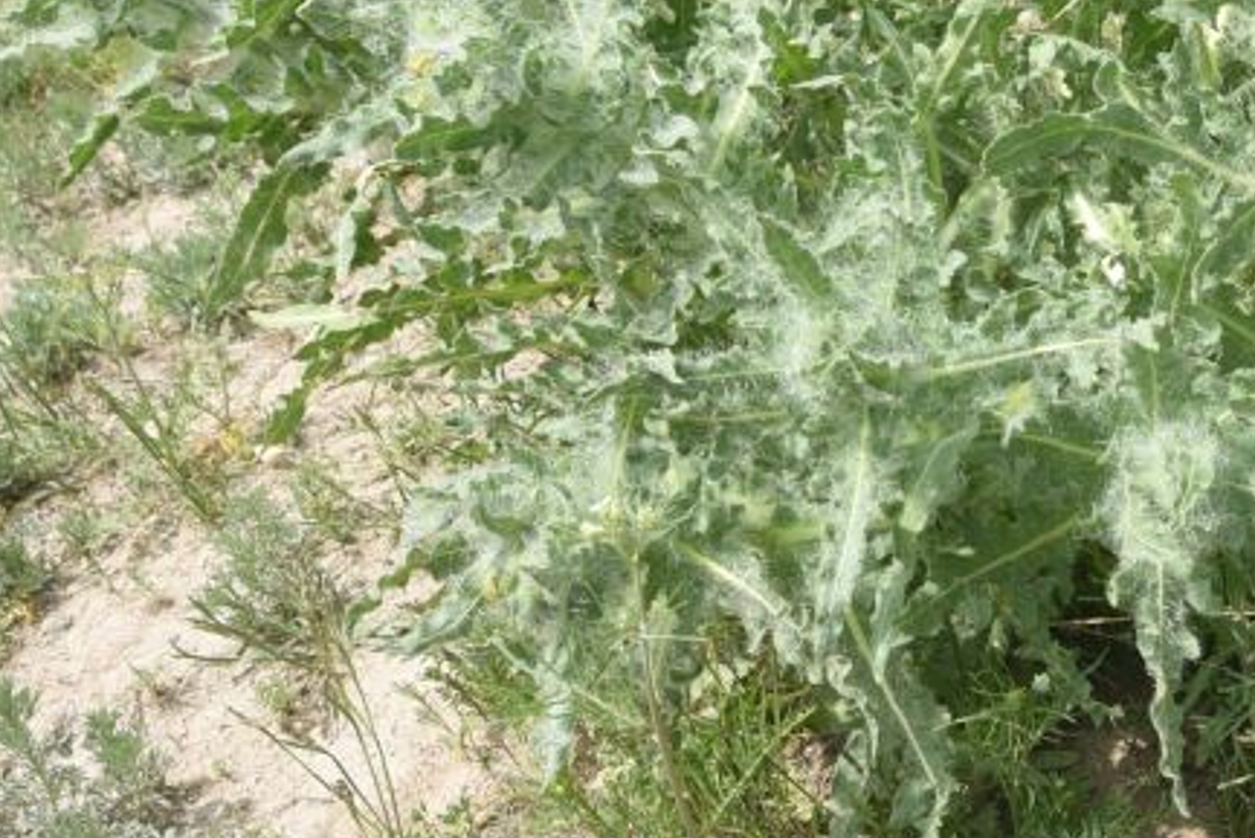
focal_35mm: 96
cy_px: 71
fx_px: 3348
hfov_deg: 20.4
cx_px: 1304
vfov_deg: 14.1
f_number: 10
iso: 160
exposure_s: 1/125
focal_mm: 32
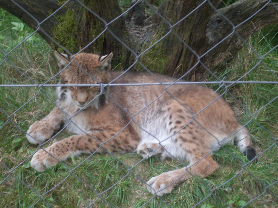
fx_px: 827
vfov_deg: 14.4
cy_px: 104
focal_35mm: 103
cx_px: 139
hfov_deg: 19.1
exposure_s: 1/60
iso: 200
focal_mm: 17.1
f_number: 4.8
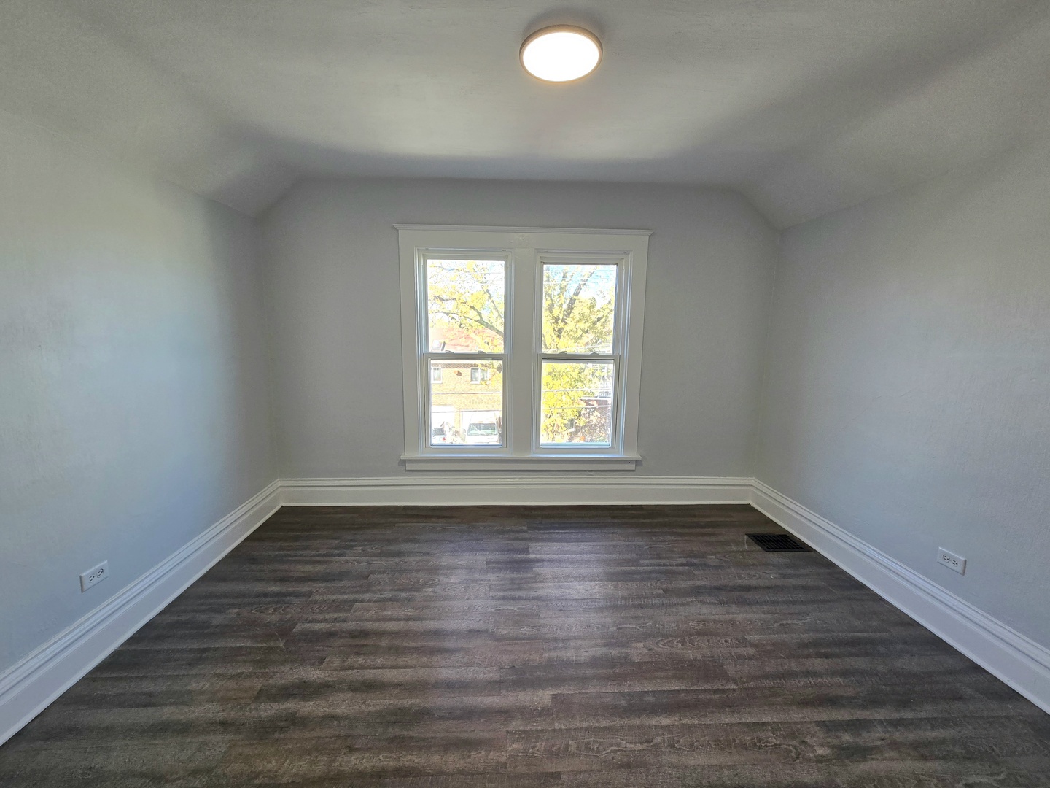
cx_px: 525
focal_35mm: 13
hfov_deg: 106.2
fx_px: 394
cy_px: 394
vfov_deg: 89.9
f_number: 2.2
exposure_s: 1/120
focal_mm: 2.2
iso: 80
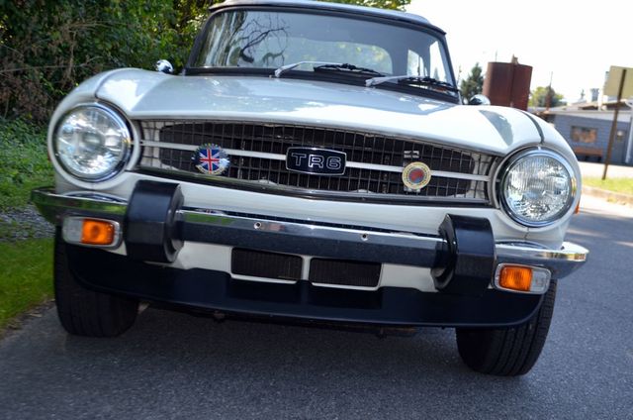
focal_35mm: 52
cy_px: 210
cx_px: 316
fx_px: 921
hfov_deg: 37.9
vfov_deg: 25.6
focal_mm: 35
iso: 180
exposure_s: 1/200
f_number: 5
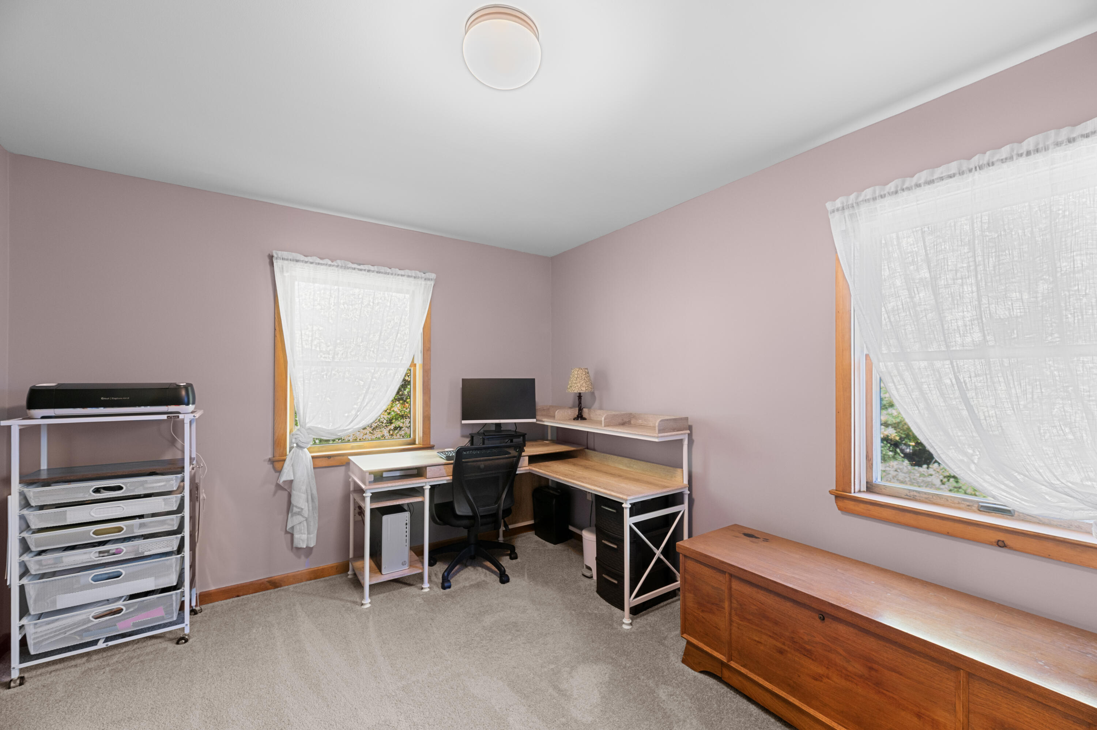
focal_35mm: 14
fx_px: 426
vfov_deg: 81.1
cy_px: 365
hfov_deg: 104.3
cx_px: 548
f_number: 9
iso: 320
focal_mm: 14
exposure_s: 1/1.67
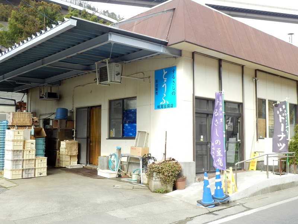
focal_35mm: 42
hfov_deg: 44.8
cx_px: 149
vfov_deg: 34.3
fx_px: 362
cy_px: 112
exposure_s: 1/100
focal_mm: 7.4
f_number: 4
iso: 80
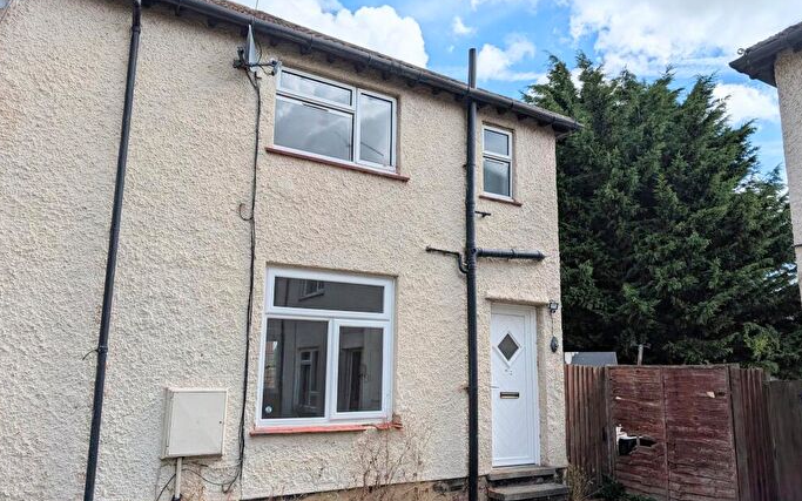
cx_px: 401
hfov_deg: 70.4
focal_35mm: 26
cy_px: 256
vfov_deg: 47.6
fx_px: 568
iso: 22
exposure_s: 1/1587
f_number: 1.68
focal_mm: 6.9
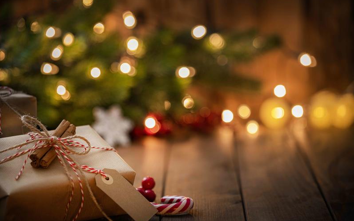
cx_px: 177
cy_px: 114
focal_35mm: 126
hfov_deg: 16.6
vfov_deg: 10.4
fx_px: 1216
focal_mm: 123
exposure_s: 1/15
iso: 400
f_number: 3.2
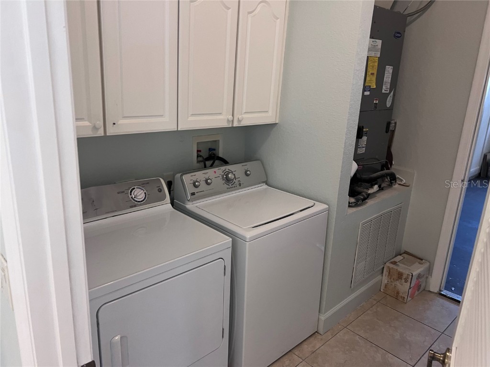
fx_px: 368
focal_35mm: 26
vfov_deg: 53.1
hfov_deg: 67.3
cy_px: 184
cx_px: 245
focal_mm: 5.7
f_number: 1.5
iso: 125
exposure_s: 1/60
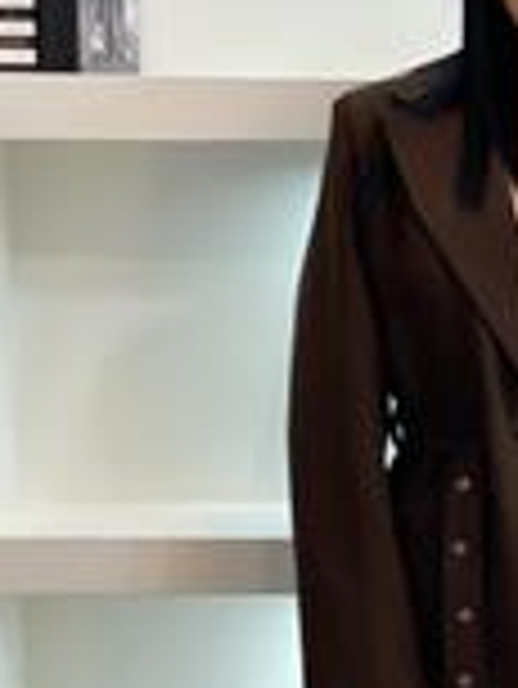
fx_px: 2789
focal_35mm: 140
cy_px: 672
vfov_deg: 13.9
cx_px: 477
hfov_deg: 10.5
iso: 100
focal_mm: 6
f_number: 2
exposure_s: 1/100
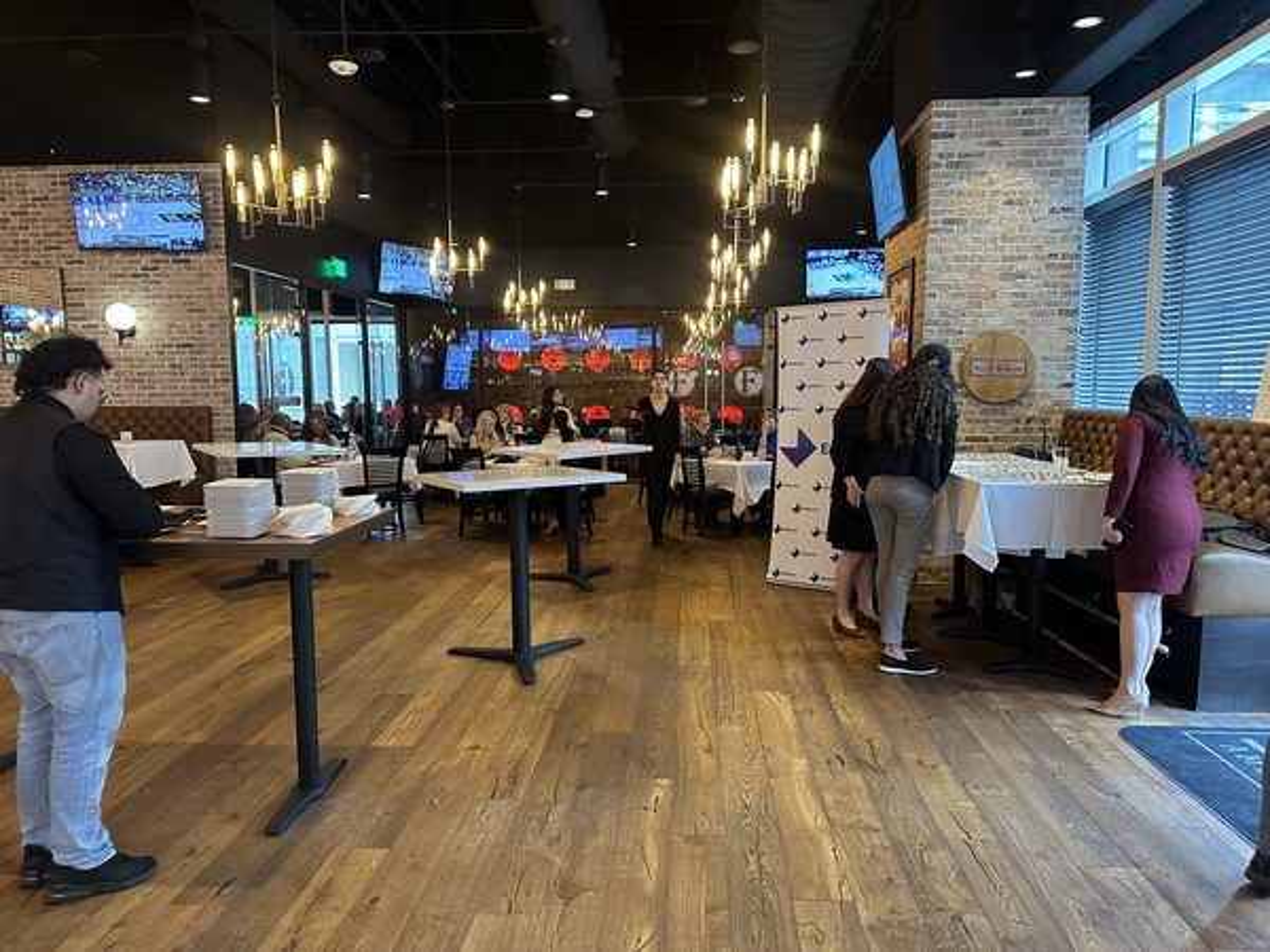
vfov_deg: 56.8
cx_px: 635
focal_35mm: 24
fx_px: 881
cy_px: 476
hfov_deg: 71.6
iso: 640
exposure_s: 1/60
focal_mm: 6.86
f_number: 1.78
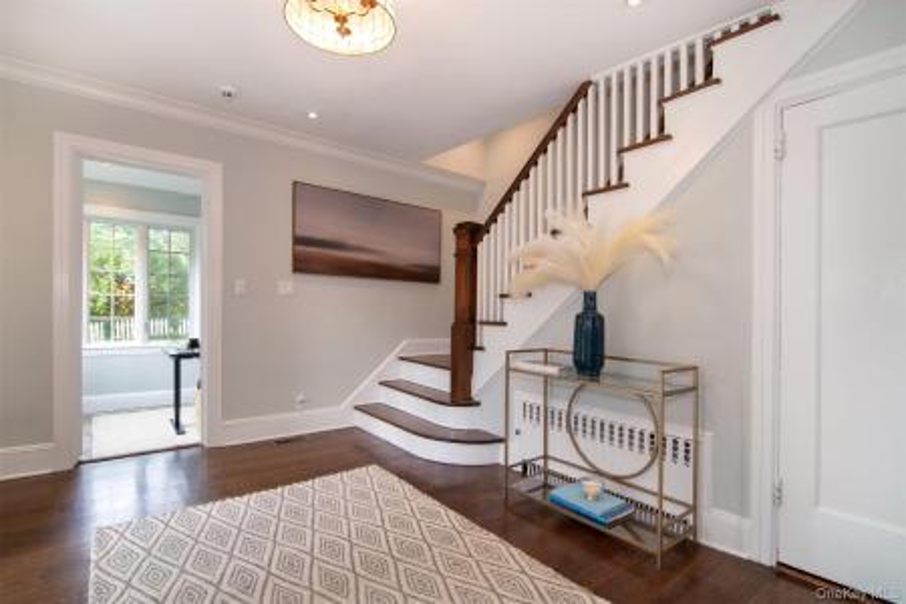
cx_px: 453
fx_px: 415
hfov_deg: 95.0
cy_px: 302
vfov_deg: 72.1
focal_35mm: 16
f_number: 8
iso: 640
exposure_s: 1/40
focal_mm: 11
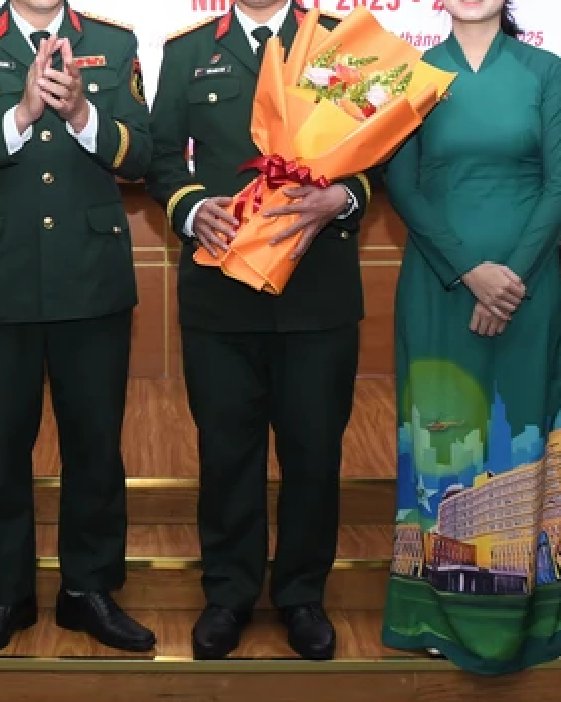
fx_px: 1204
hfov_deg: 25.9
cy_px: 200
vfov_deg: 32.0
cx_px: 140
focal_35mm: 58
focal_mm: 18
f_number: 6.3
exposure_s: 1/125
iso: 1000
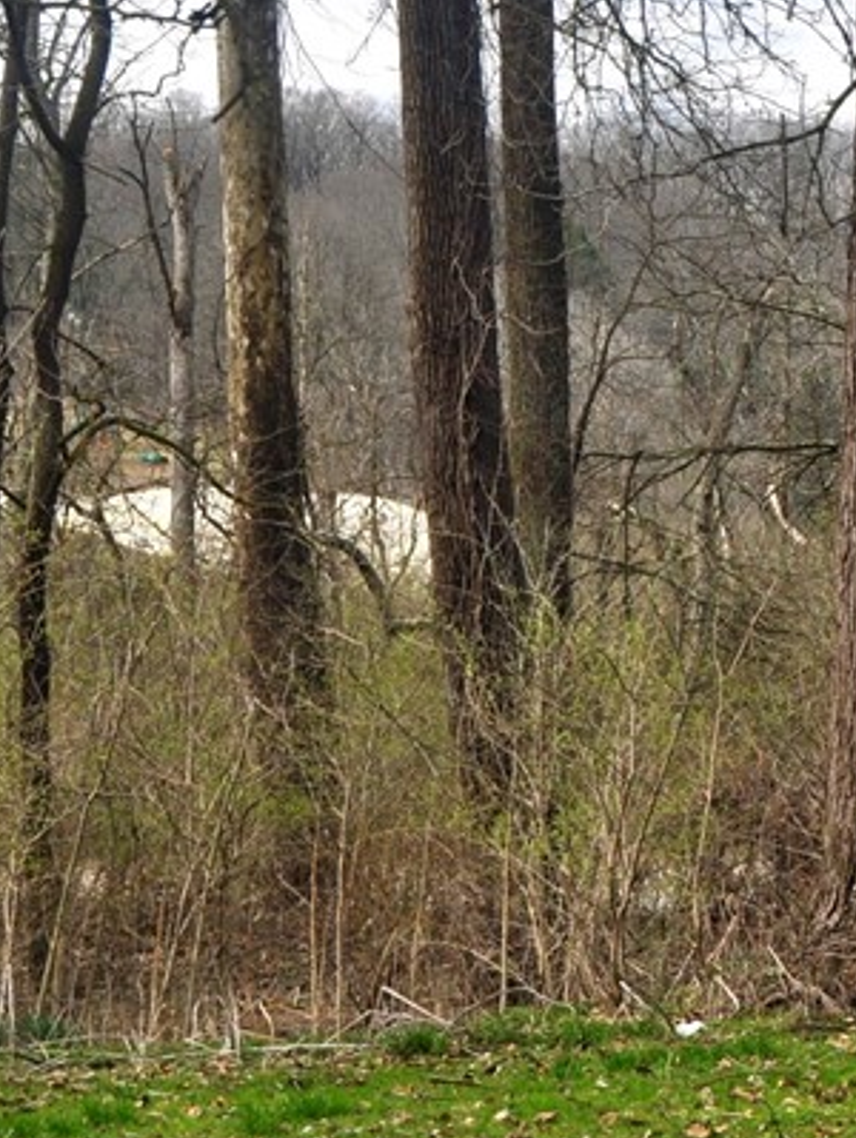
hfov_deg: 10.2
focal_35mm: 137
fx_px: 4520
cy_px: 473
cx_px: 1532
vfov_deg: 14.3
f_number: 11
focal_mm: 35
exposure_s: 1/200
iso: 200
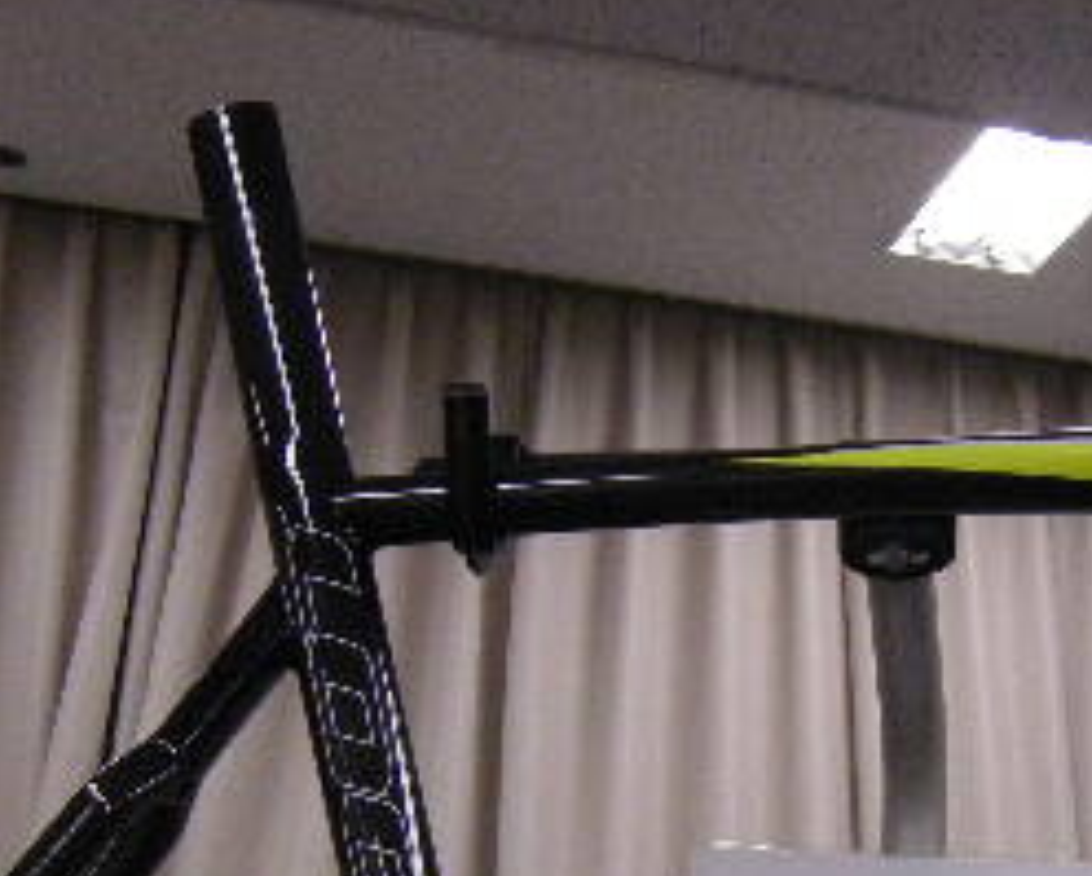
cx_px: 837
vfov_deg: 18.8
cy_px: 1008
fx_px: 2524
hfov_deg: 24.1
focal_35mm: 78
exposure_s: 1/303
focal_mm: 5.3
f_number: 2.9
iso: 400
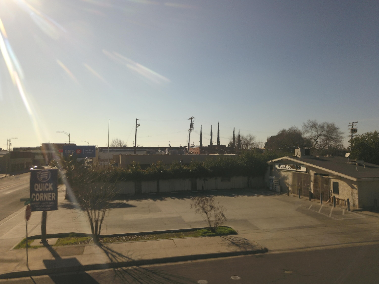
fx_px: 285
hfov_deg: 67.3
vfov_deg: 53.1
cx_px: 190
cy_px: 142
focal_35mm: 26
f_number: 2.2
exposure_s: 1/270
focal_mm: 4.7
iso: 100
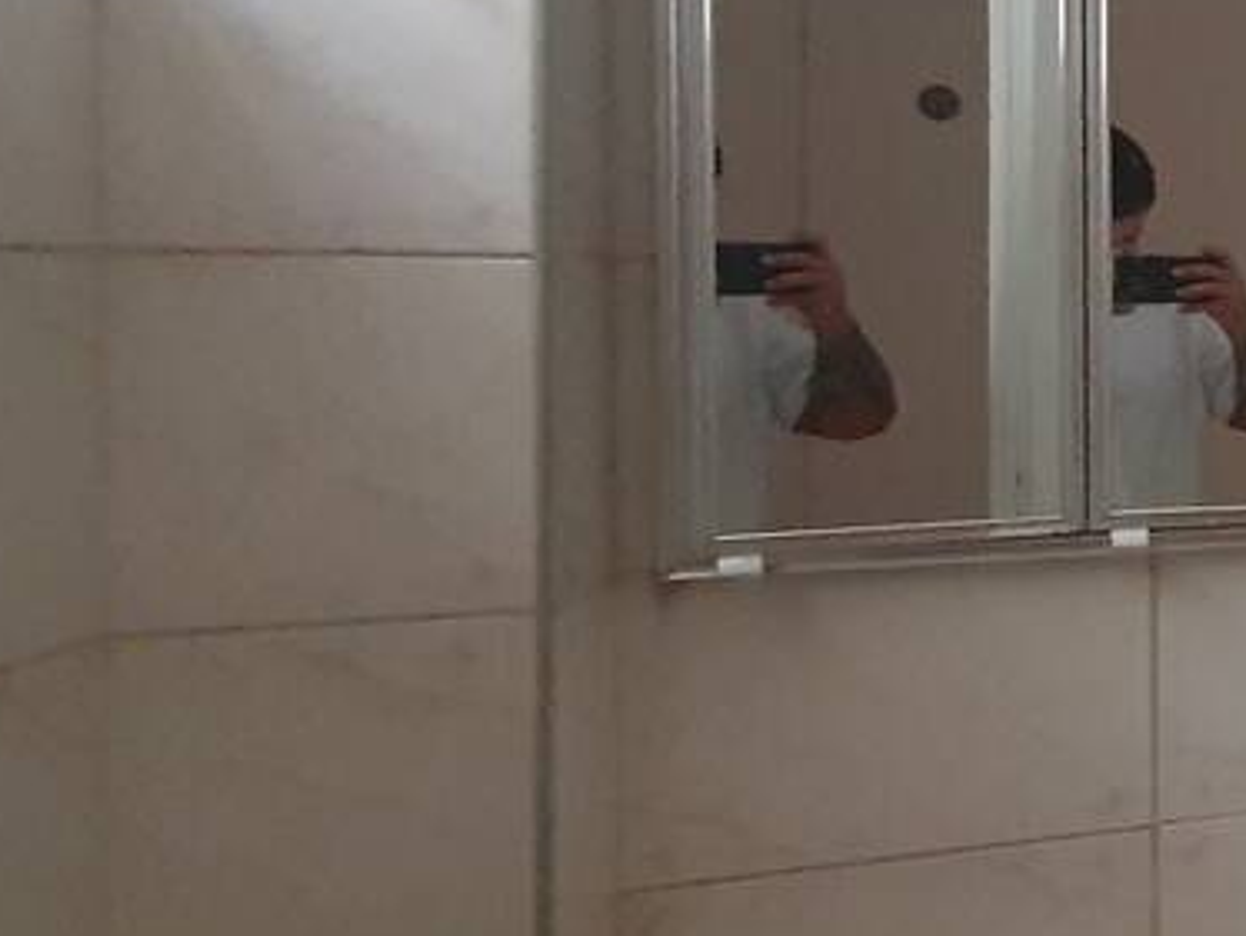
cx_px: 2295
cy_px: 266
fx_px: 1801
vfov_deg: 28.8
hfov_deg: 21.7
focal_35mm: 50
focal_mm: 1.8
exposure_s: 1/30
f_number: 2.2
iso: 640
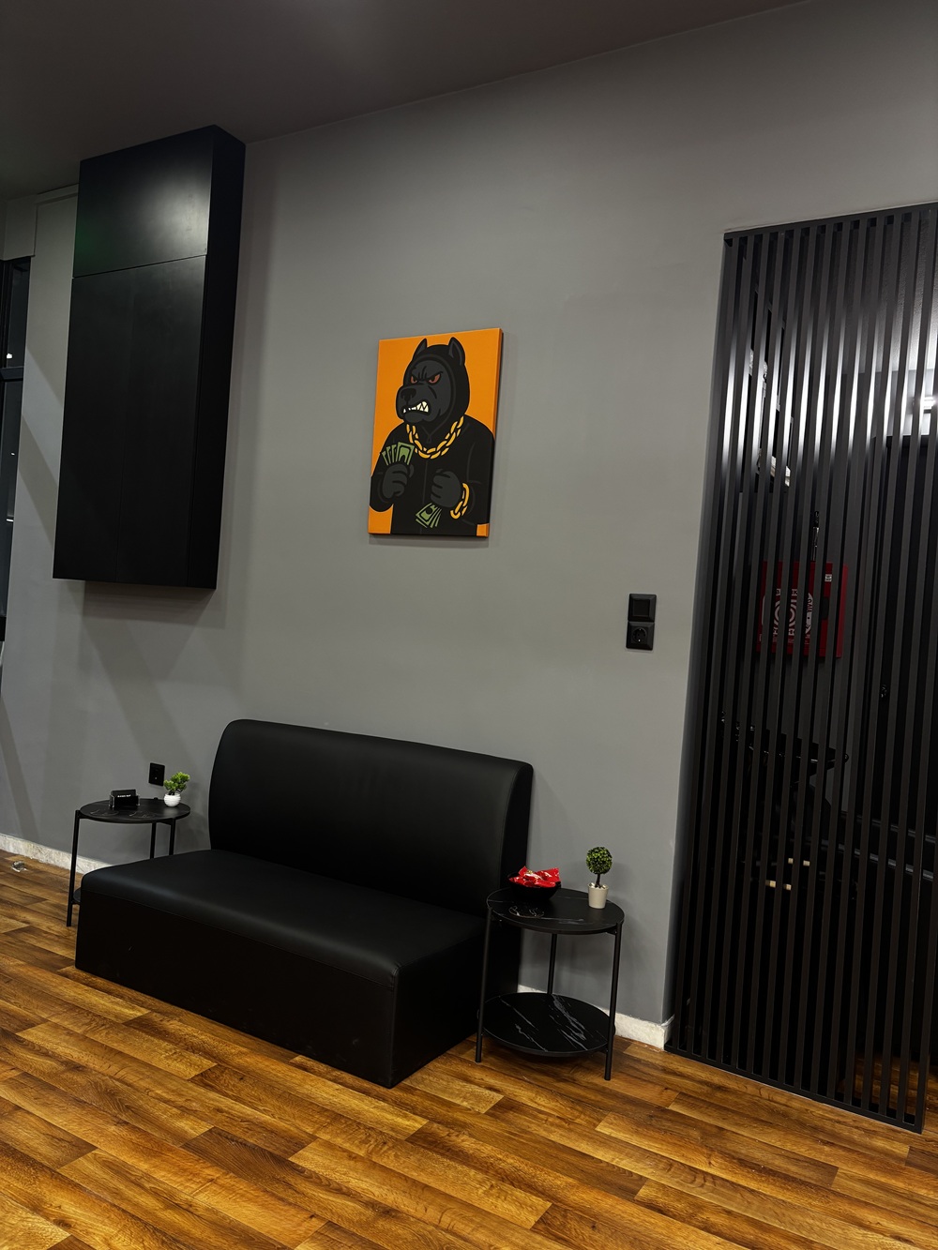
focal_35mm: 26
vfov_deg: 67.3
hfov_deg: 53.1
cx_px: 469
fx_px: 939
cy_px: 625
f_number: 1.6
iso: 100
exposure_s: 1/49
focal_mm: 5.96
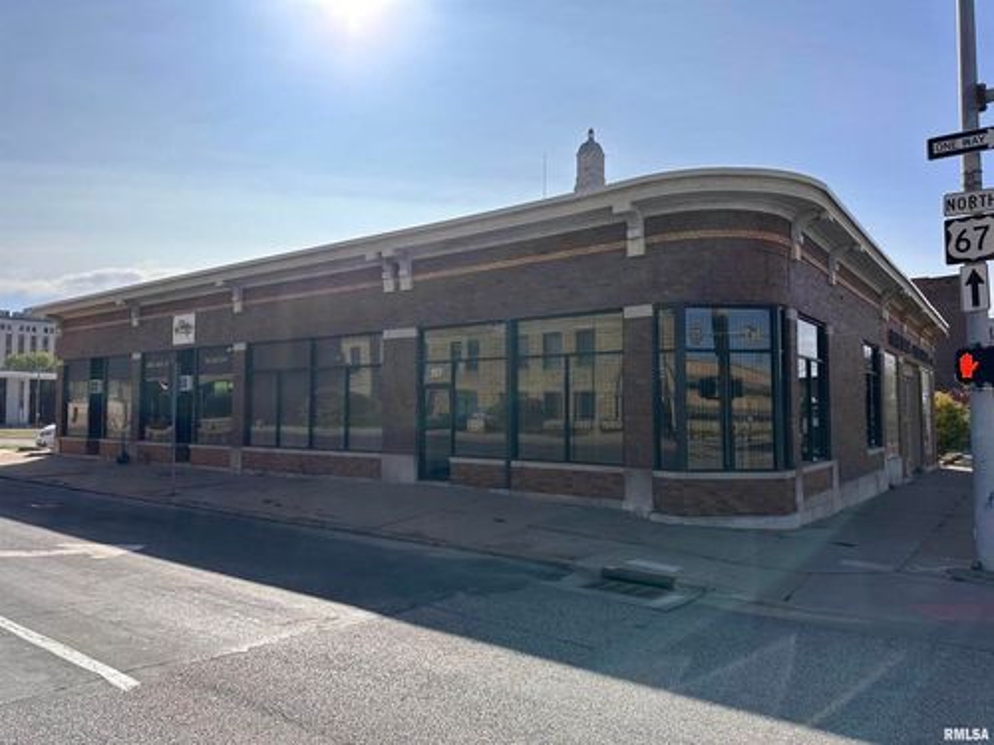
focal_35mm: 24
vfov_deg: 56.8
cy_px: 372
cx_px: 497
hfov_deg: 71.6
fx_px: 689
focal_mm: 6.86
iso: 80
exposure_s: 1/8197
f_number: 1.78
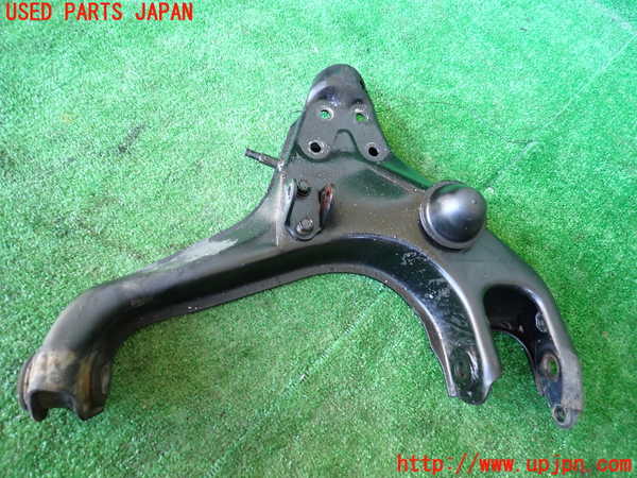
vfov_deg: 54.9
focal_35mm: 25
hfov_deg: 69.4
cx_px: 318
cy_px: 239
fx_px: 460
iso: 200
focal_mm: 4.5
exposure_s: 1/40
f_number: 2
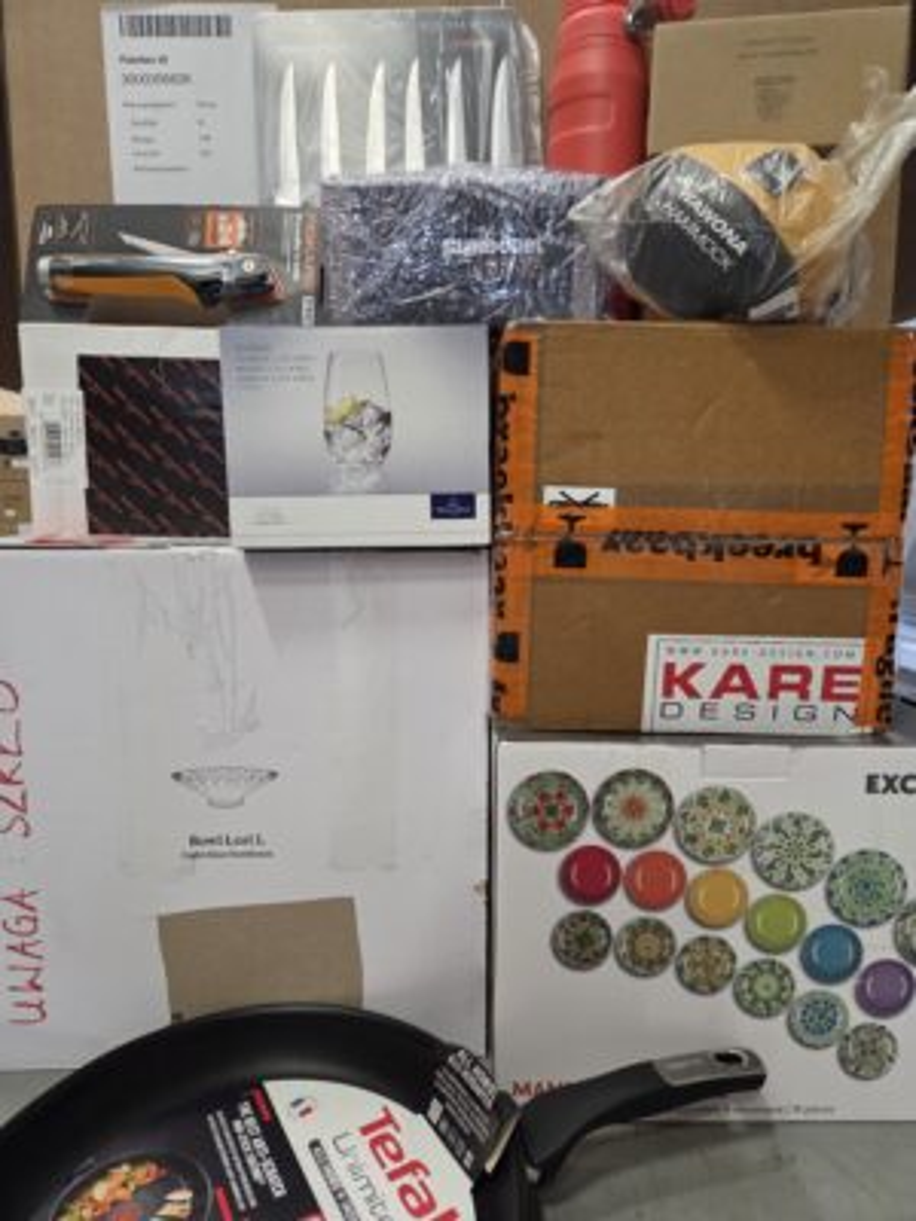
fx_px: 811
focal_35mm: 23
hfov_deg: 58.9
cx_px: 458
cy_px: 610
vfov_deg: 73.9
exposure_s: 1/100
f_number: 1.8
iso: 800
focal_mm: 5.4
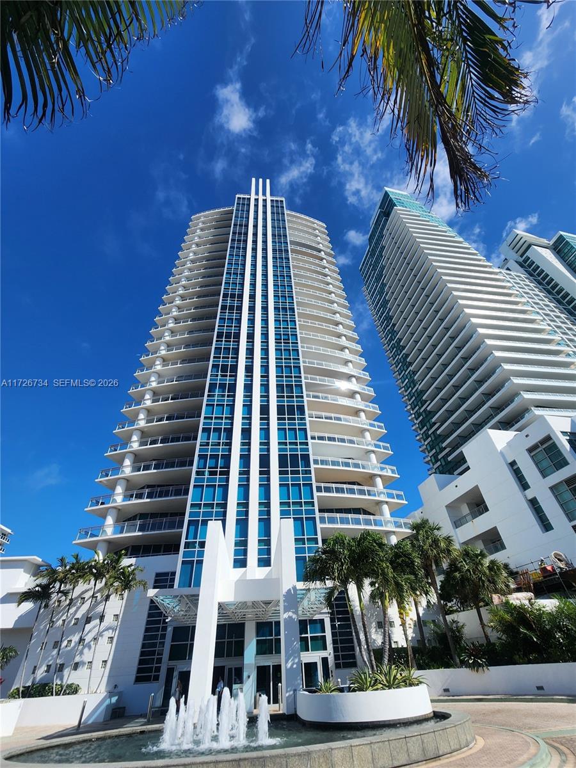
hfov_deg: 89.9
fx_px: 288
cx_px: 288
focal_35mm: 13
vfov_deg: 106.2
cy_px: 384
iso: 50
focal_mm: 2.2
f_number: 2.2
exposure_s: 1/2500
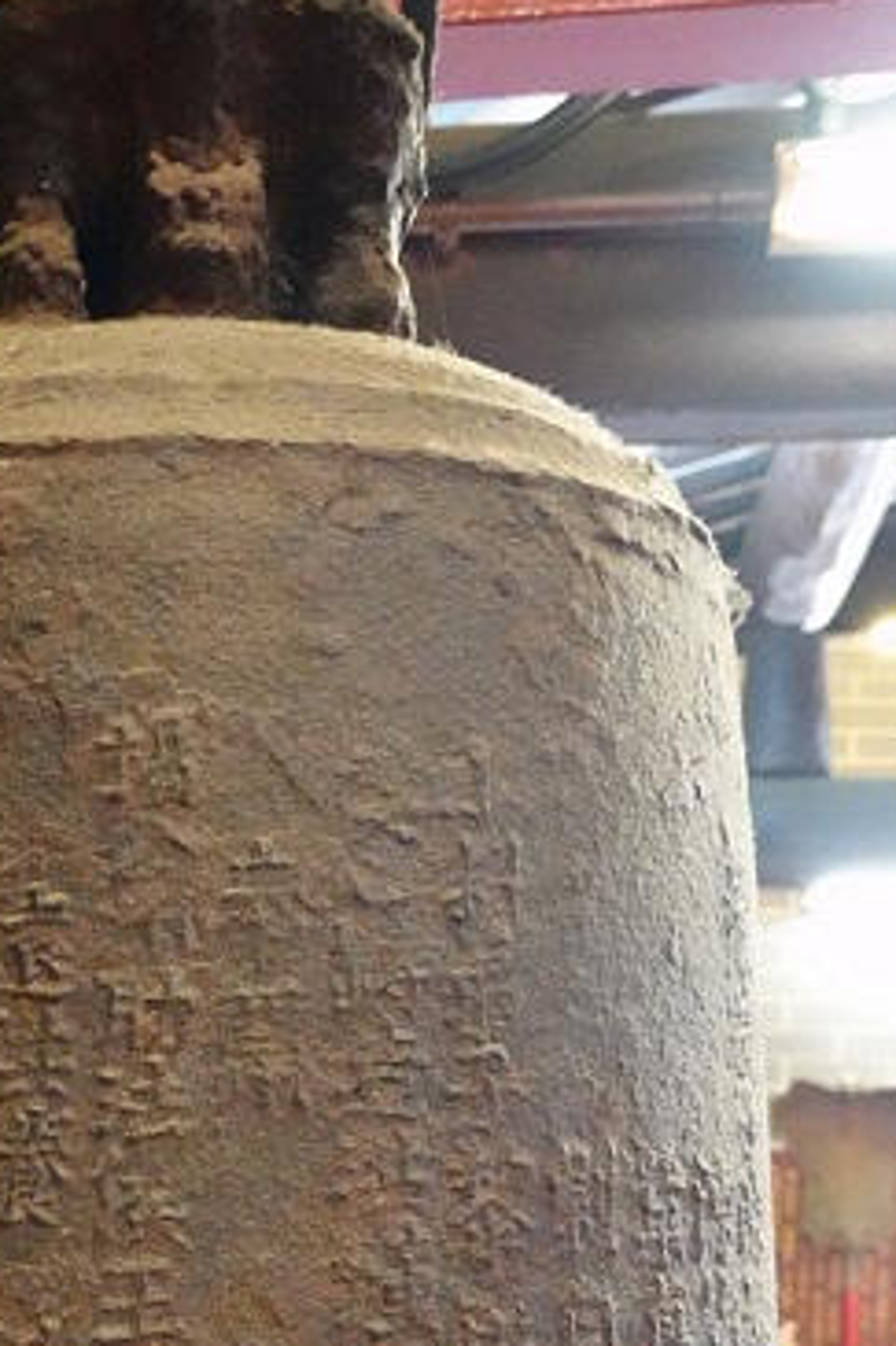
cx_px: 133
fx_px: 2541
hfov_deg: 19.7
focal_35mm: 68
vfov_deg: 28.5
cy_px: 1213
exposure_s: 1/40
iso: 6400
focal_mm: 12.51
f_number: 3.5
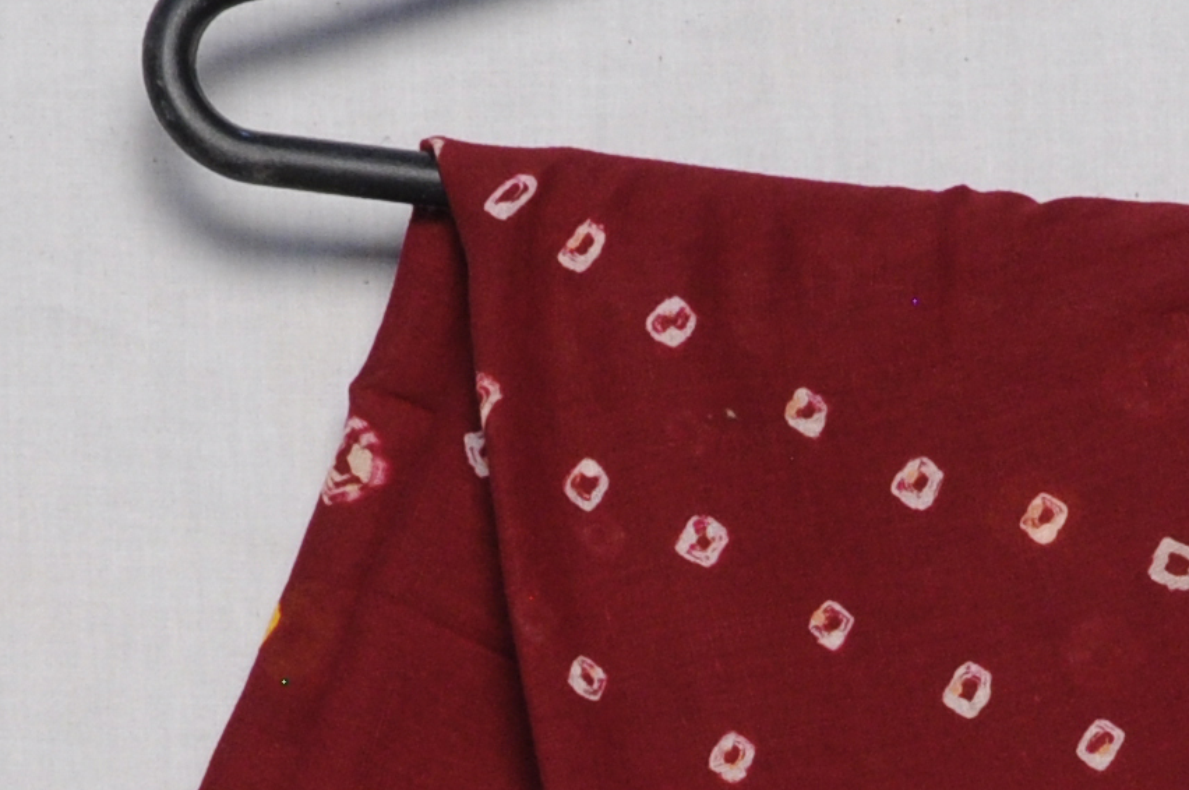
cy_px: 1944
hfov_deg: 4.7
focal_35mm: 438
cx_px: 1651
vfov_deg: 3.1
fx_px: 14449
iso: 400
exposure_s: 1/5
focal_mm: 58
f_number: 11
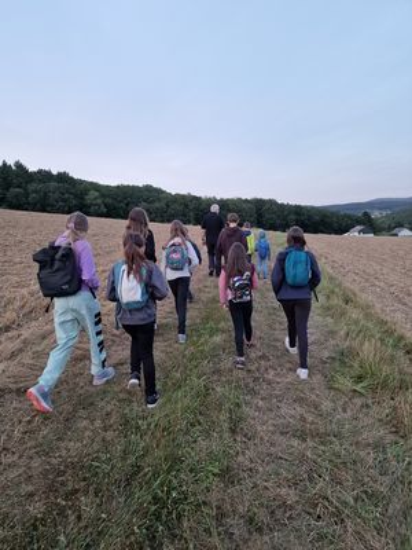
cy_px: 275
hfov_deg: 58.9
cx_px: 206
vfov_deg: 73.9
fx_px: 365
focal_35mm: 23
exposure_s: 1/180
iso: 50
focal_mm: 6.4
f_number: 1.8
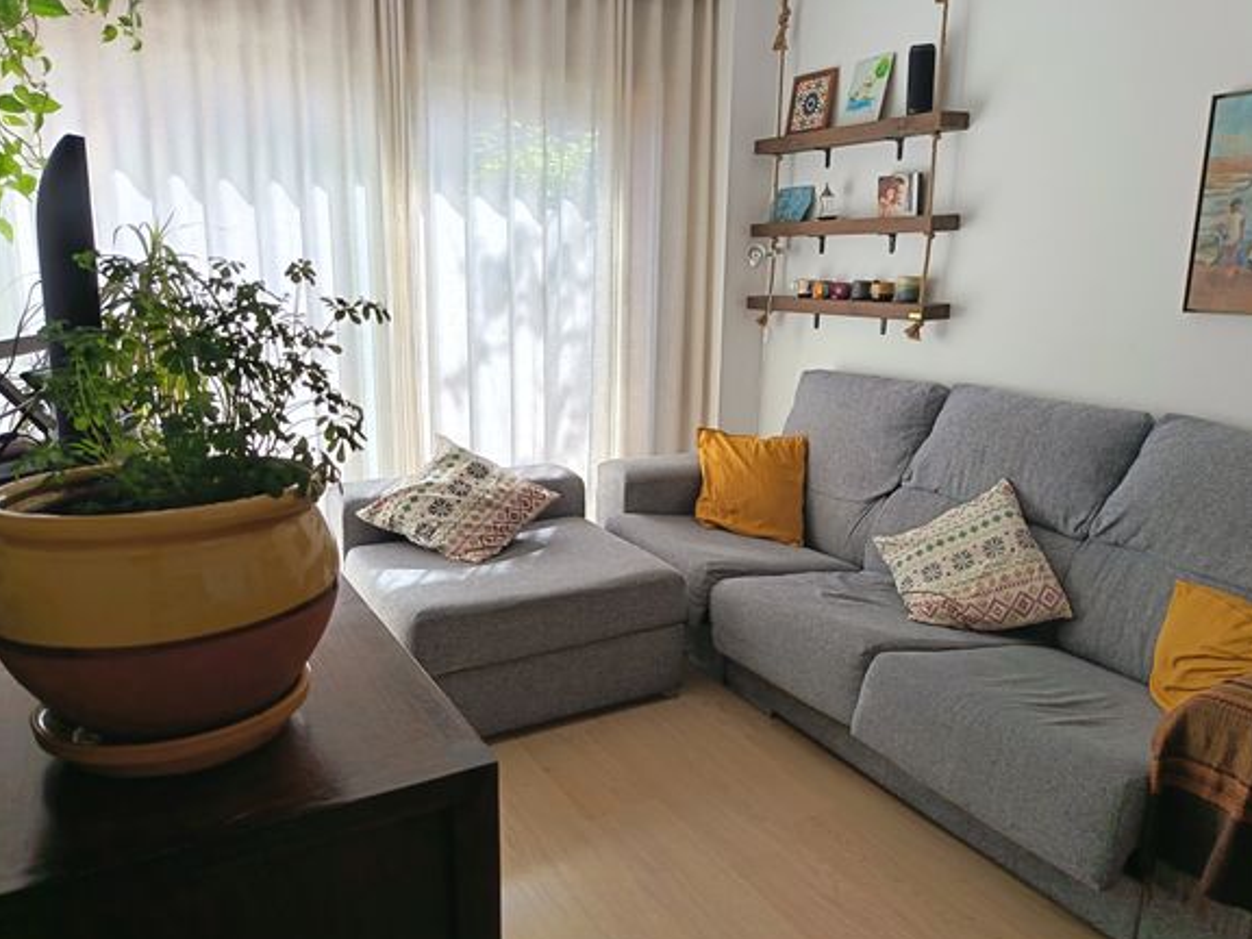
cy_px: 485
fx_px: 904
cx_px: 646
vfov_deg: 54.9
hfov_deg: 69.4
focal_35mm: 25
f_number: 1.75
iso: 189
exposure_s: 1/100
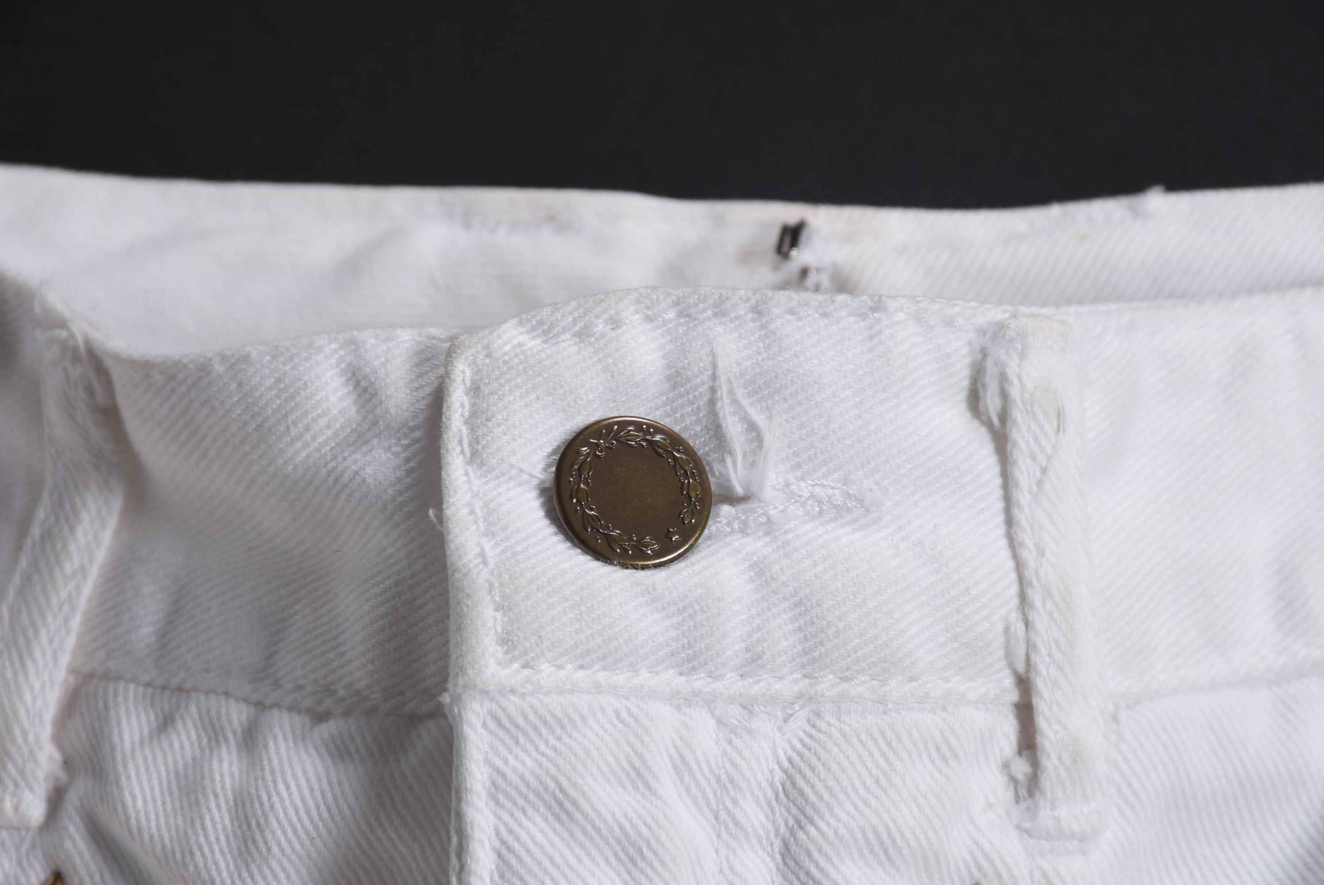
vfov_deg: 6.6
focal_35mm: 210
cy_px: 442
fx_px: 7729
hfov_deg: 9.8
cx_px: 662
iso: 200
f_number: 11
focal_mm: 140
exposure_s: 1/125
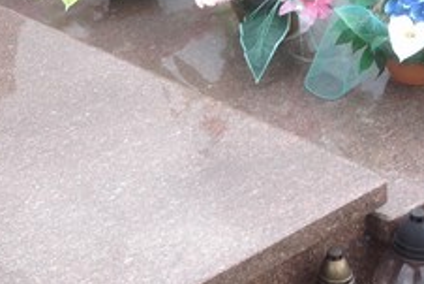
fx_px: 1143
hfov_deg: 20.2
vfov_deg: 13.9
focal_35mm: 97
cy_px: -9
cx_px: -26
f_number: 2.4
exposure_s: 1/484
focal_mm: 4.12
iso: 50
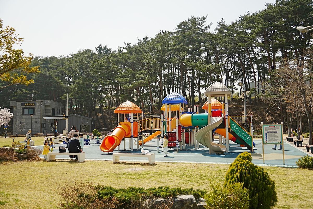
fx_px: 296
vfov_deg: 38.9
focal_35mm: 34
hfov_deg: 55.8
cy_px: 104
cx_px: 156
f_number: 3.2
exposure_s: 1/400
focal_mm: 34
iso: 100
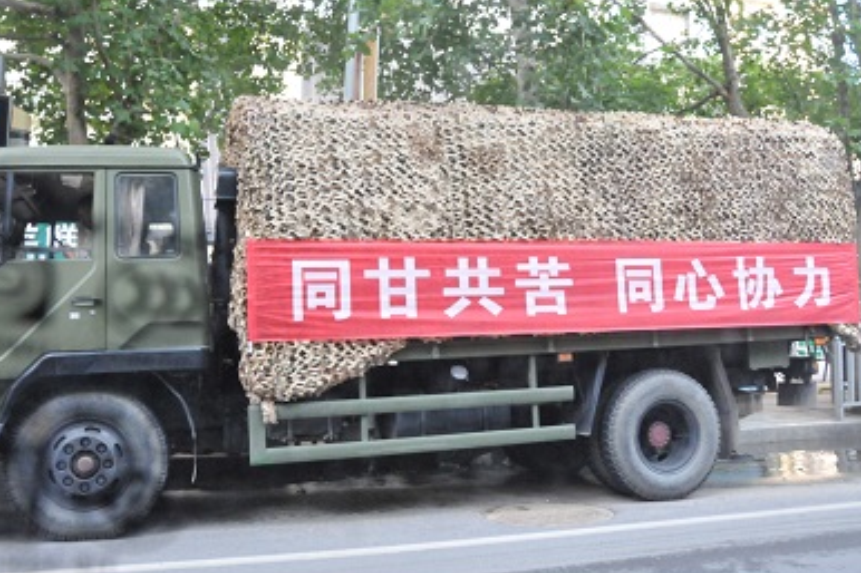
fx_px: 837
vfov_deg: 37.8
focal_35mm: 35
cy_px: 247
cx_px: 419
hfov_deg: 54.4
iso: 3200
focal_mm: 20
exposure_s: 1/320
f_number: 9
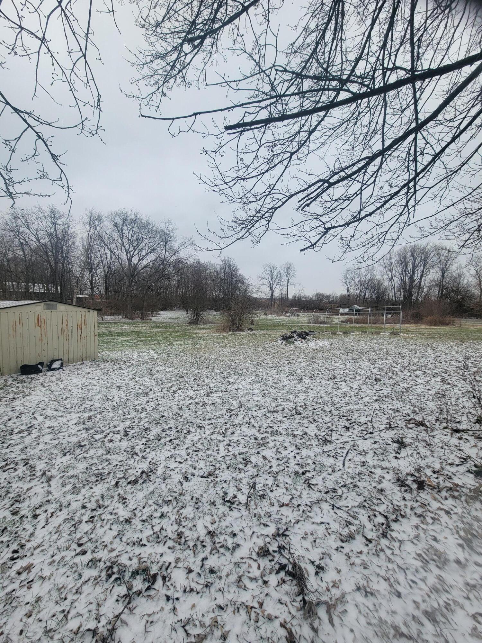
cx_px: 241
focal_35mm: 13
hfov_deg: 89.9
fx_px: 241
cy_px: 322
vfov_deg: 106.2
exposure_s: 1/616
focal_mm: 2.2
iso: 50
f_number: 2.2
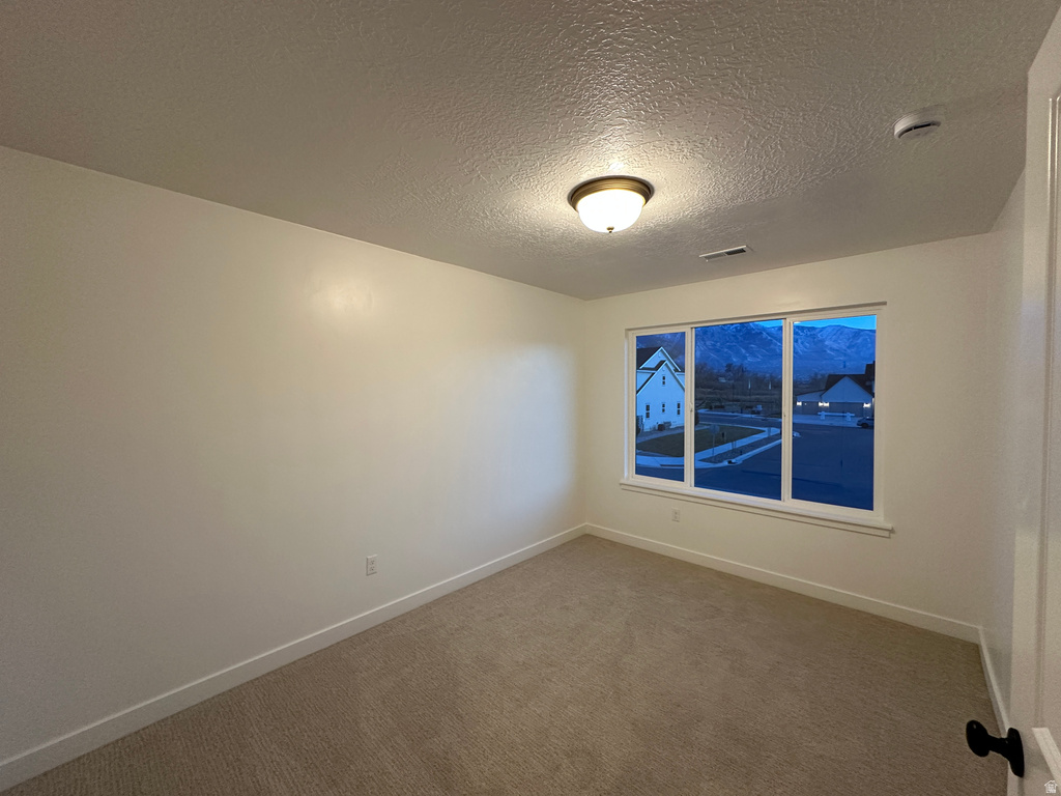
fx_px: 429
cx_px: 530
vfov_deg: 85.7
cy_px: 398
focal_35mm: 14
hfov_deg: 102.1
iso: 250
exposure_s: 1/120
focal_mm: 2.22
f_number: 2.2
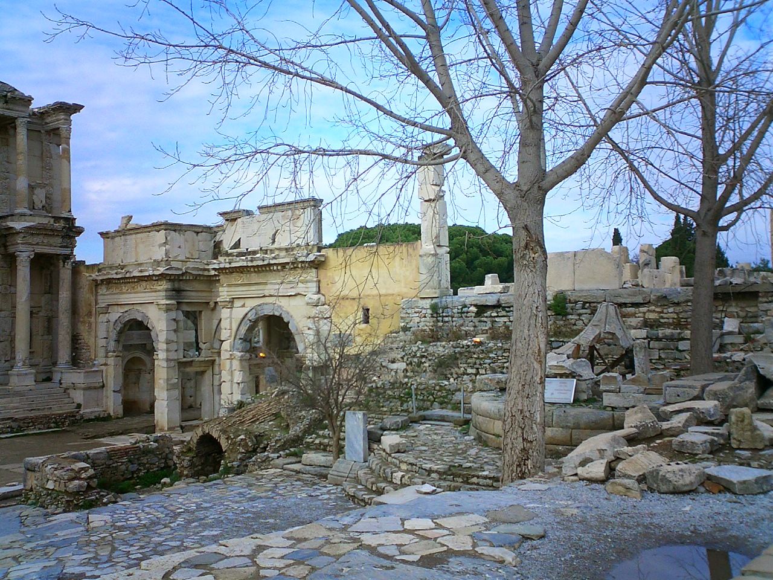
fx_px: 826
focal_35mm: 37
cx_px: 386
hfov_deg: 50.1
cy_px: 290
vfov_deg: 38.7
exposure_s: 1/800
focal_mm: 5.6
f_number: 3.5
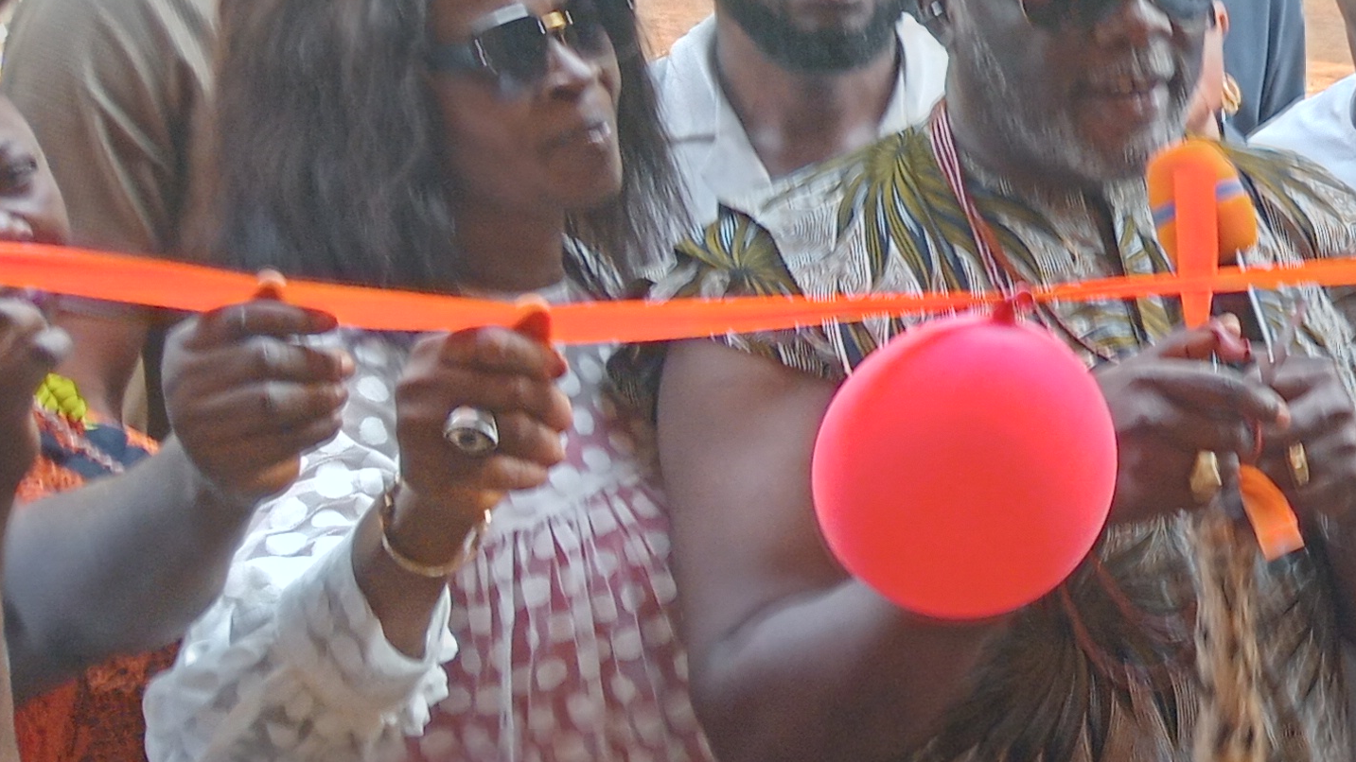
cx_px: 1902
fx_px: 3128
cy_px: 234
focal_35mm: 87
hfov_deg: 21.4
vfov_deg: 13.9
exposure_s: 1/33.3
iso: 200
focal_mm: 4.04
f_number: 1.8
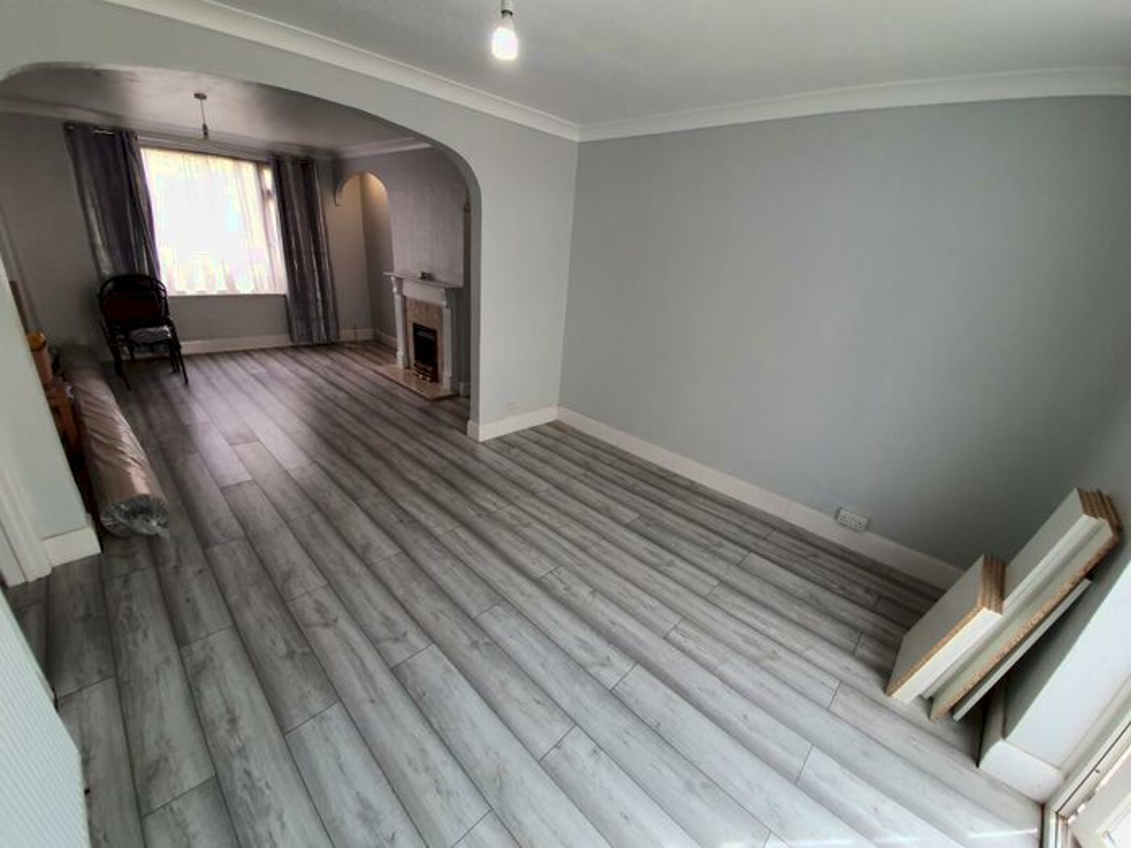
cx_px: 566
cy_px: 424
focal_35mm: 13
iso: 64
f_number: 2.2
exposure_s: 1/100
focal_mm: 1.8
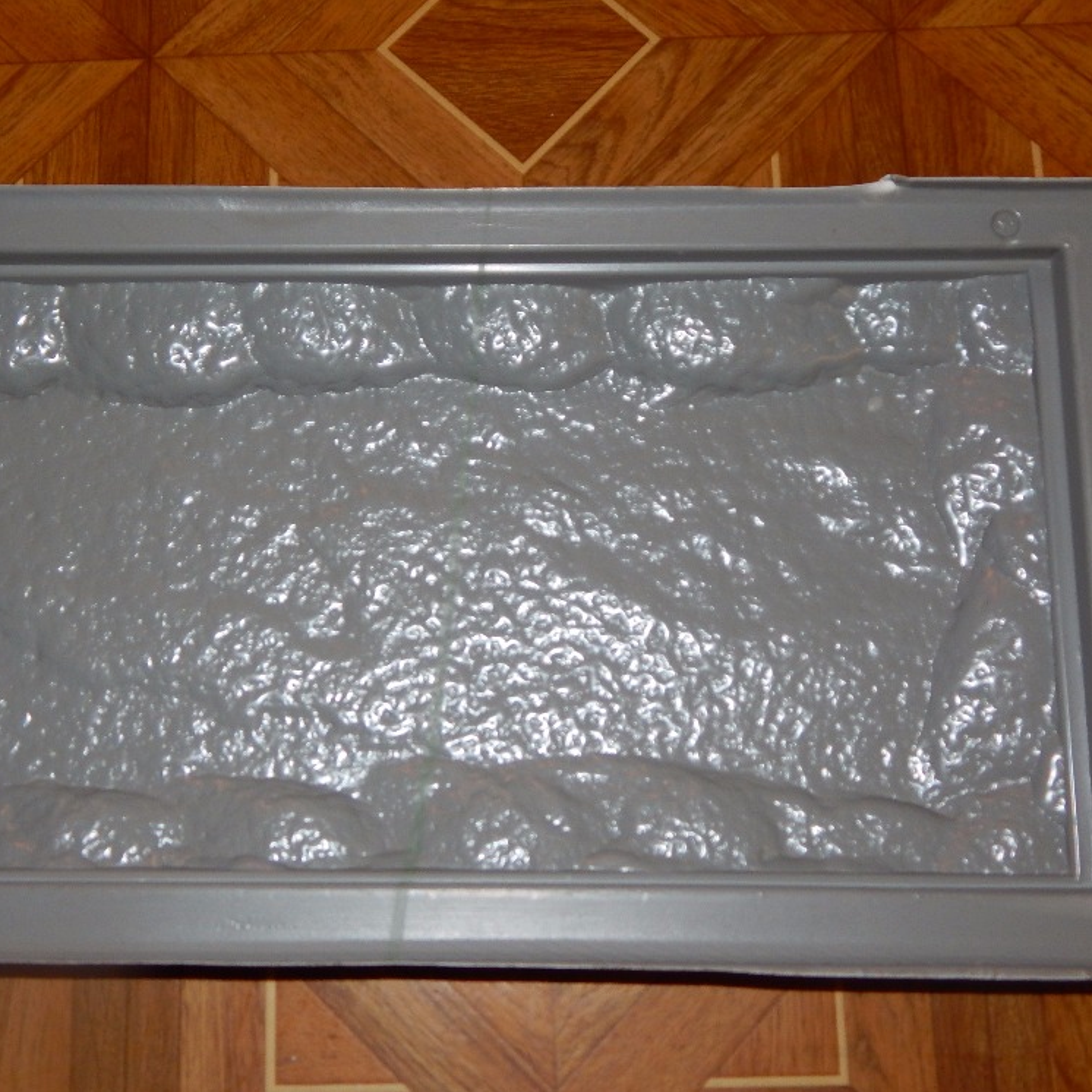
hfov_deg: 37.4
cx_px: 436
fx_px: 1606
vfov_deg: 37.6
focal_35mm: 45
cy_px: 547
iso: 200
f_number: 3.4
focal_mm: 6.8
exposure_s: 1/30
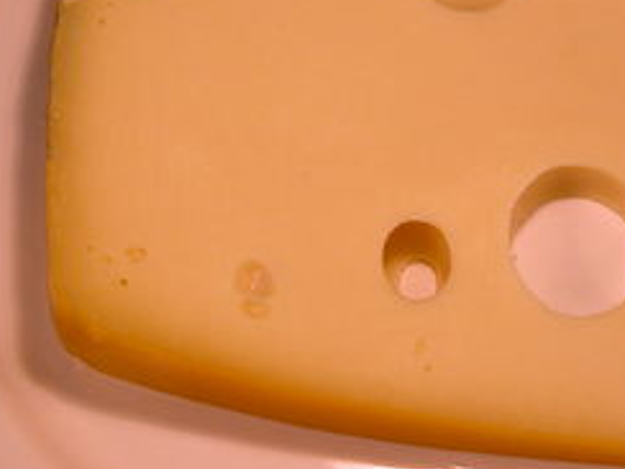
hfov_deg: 10.4
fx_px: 3430
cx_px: 435
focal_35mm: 190
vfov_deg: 7.8
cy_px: 141
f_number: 3.7
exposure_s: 1/106
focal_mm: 29.5
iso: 100
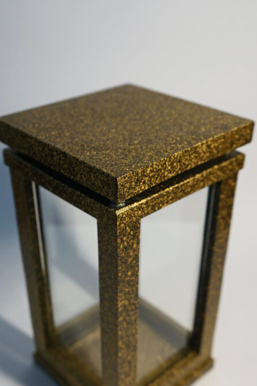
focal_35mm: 38
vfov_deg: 50.1
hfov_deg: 35.1
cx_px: 127
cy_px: 244
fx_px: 407
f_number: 4
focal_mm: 28
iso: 400
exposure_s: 1/60
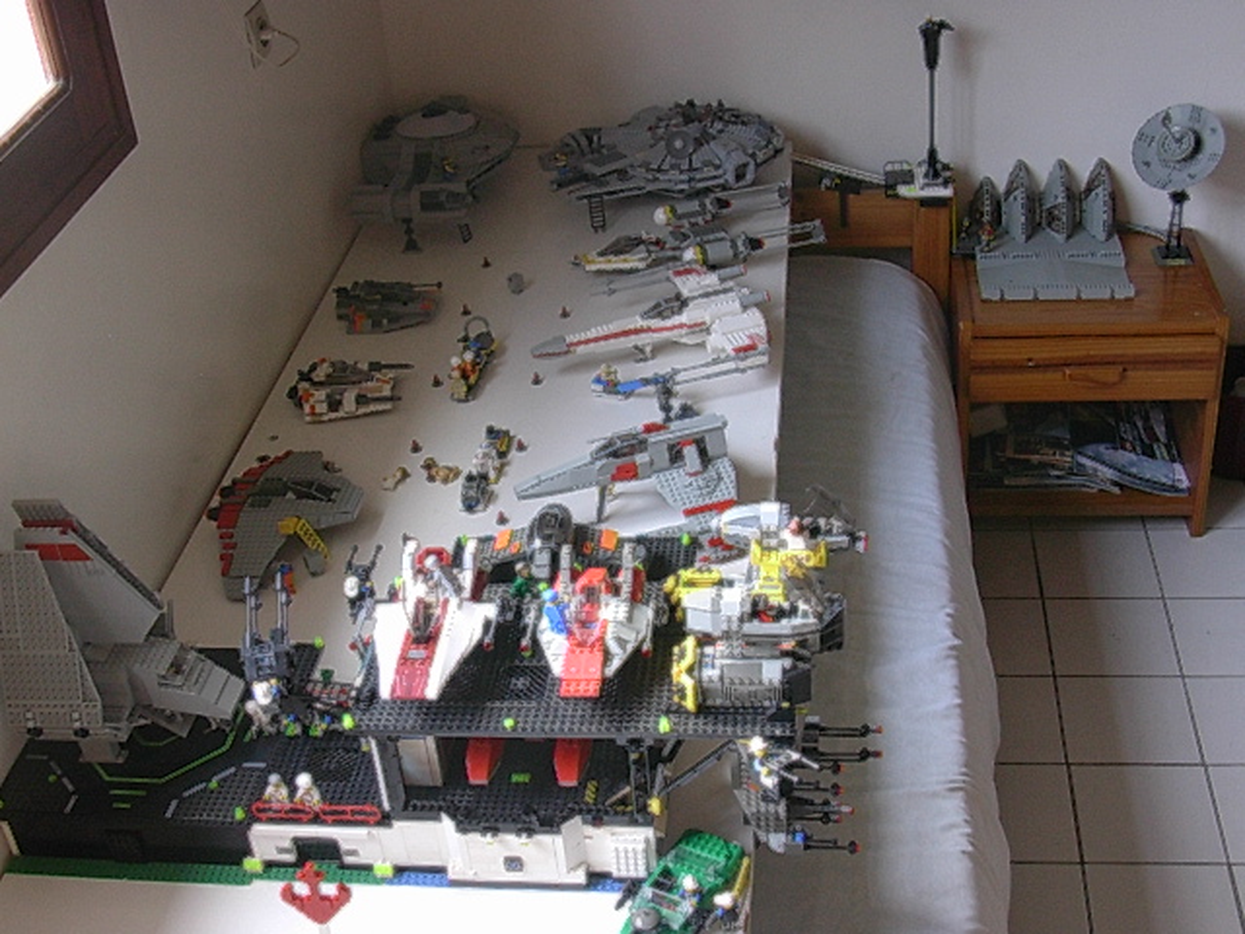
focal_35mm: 45
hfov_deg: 42.1
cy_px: 467
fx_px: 1618
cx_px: 622
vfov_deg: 32.2
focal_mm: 6.7
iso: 70
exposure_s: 1/31
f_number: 2.9
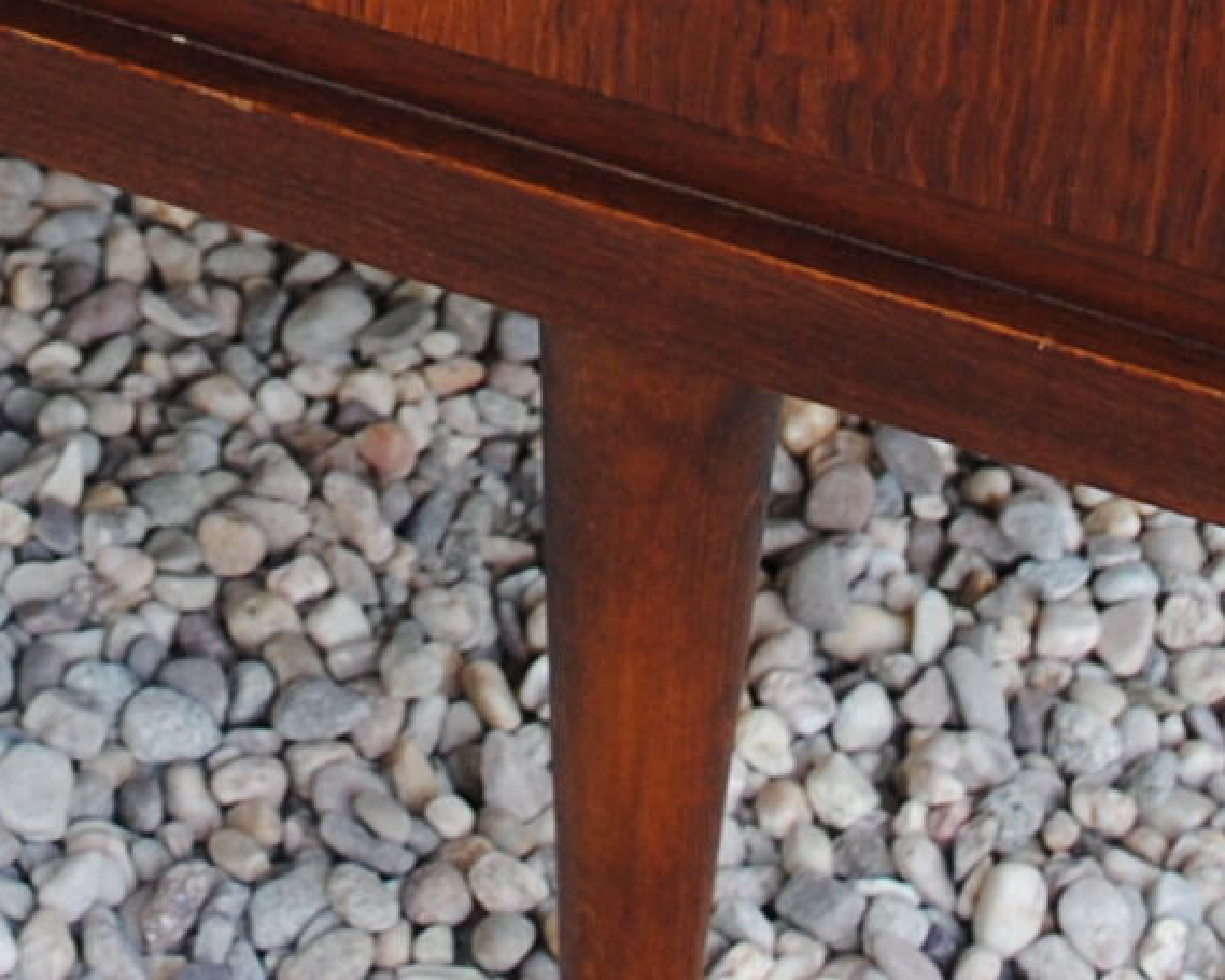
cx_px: 170
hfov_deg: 12.1
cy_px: -958
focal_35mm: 158
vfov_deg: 9.2
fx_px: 5727
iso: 200
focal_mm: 22
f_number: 4
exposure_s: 1/60
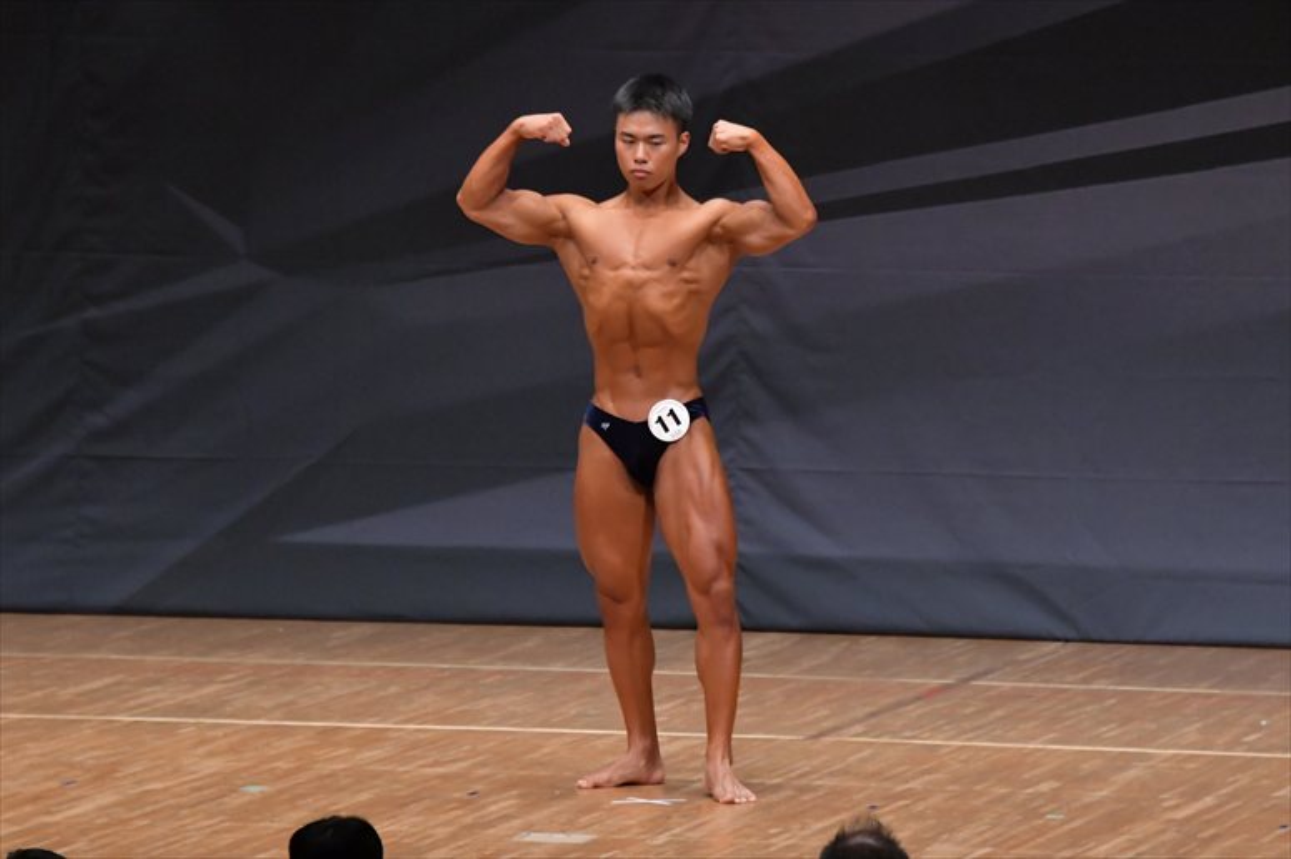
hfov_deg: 7.6
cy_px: 430
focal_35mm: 270
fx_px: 9678
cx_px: 646
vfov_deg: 5.1
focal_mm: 180
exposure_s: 1/400
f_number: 5.6
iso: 6400
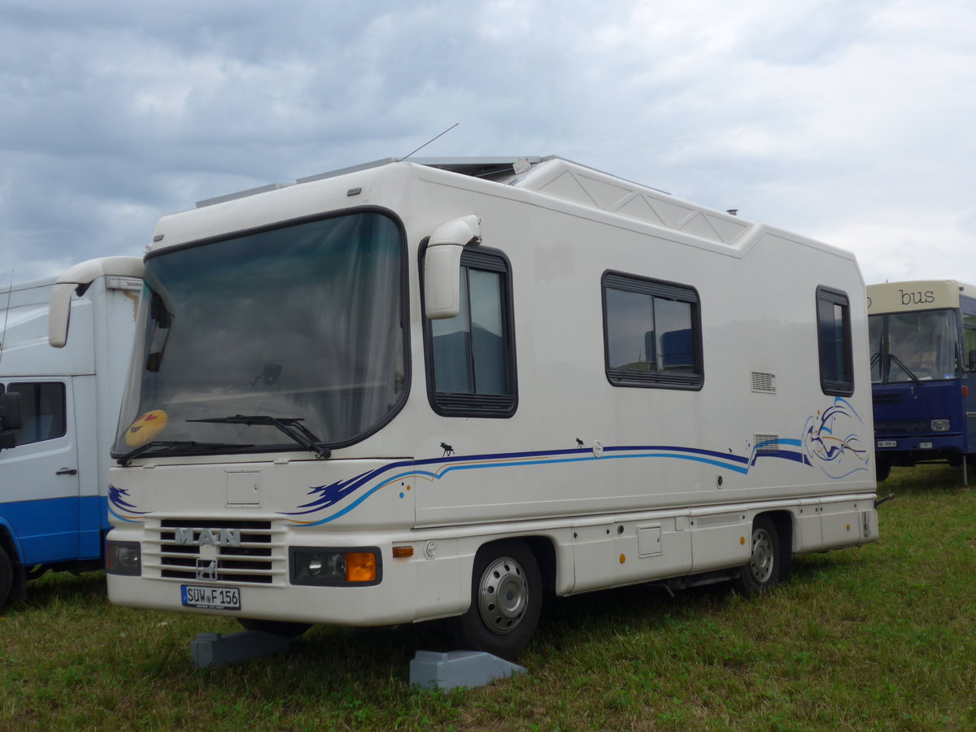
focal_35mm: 44
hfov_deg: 42.9
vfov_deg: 32.9
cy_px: 366
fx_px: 1241
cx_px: 488
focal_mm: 9
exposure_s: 1/500
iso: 80
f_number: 2.8
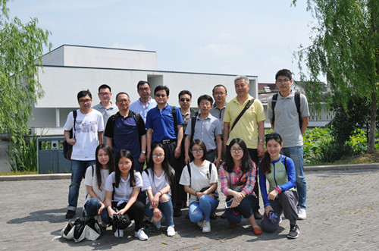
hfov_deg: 48.0
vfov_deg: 32.9
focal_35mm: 40
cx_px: 190
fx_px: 425
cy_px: 126
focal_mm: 27
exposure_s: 1/400
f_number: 10
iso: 400
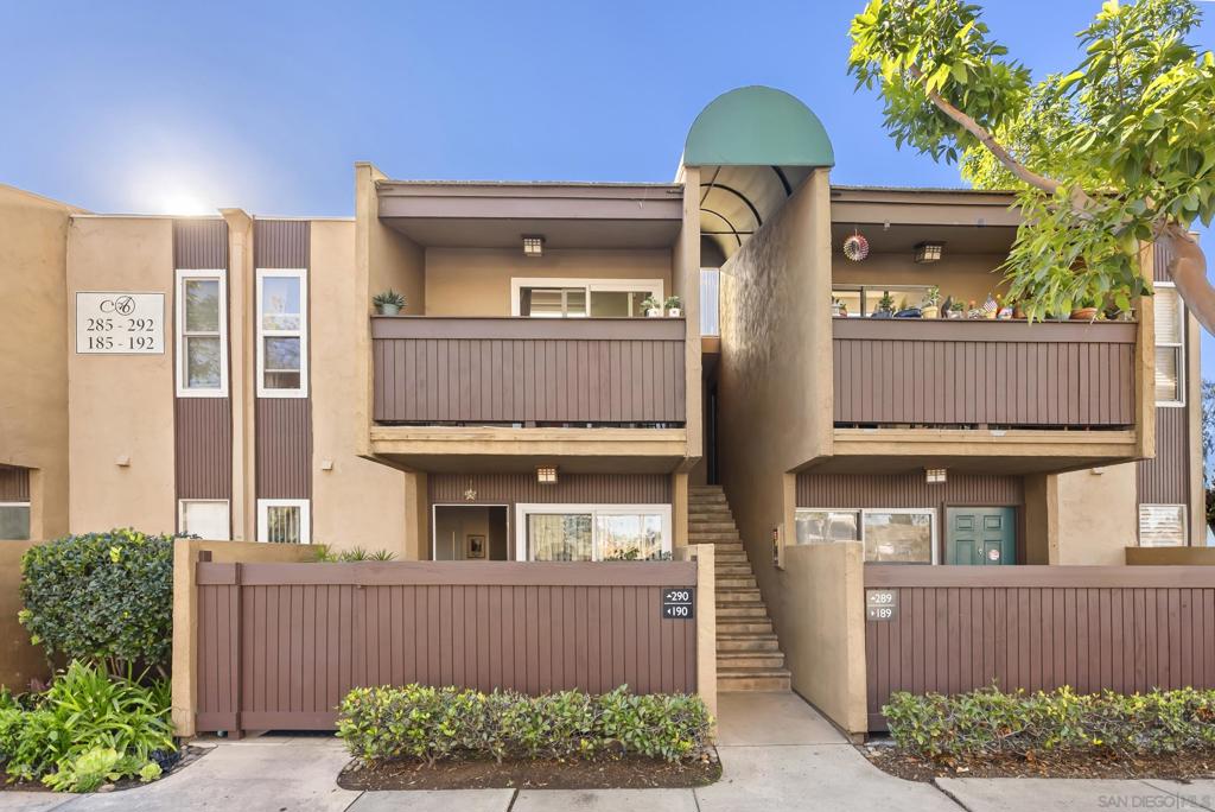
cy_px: 406
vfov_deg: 73.8
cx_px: 608
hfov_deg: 96.7
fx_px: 540
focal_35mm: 16
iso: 500
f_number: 8
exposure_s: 1/30
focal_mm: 16
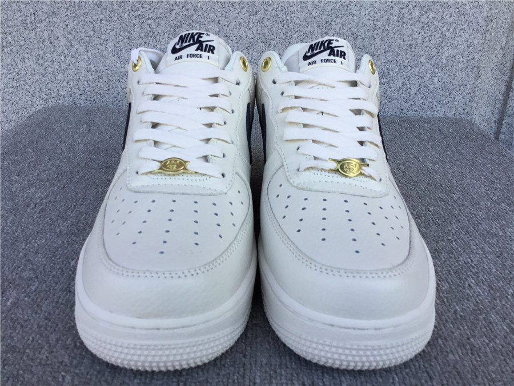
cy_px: 193
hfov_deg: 58.4
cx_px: 257
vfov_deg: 45.4
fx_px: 460
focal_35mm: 31
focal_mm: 3.3
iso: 25
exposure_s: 1/353
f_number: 2.4
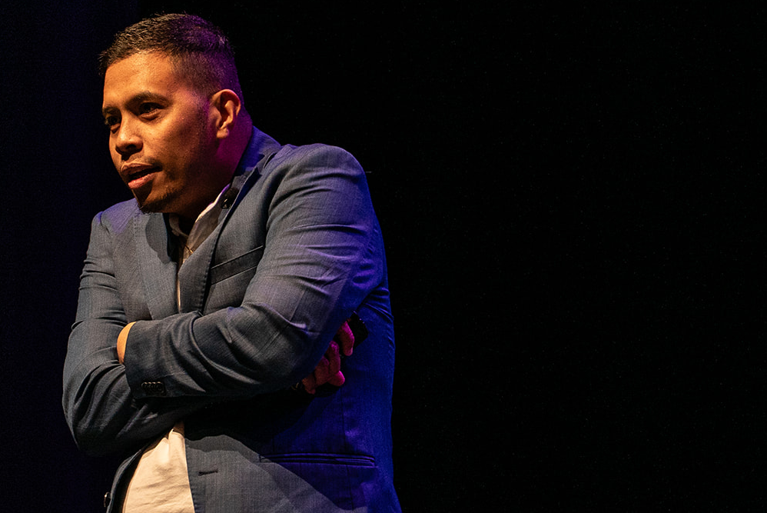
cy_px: 217
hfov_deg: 4.3
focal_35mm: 481
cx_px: 210
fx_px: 10255
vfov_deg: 2.9
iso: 3200
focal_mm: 300
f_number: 5.6
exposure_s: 1/160
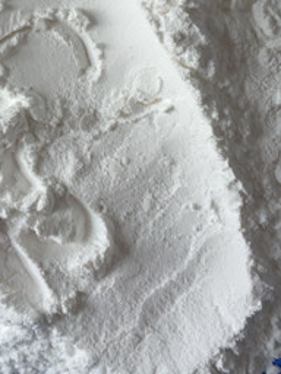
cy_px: 29
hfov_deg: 21.5
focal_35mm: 68
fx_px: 736
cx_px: 76
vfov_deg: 27.4
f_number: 2.2
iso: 32
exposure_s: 1/134
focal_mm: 4.15
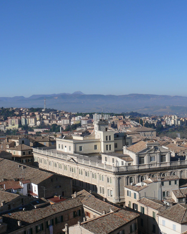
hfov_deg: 32.0
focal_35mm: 46
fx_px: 318
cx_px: 145
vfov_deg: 40.3
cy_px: 118
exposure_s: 1/1300
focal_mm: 7.4
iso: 100
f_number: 4.5
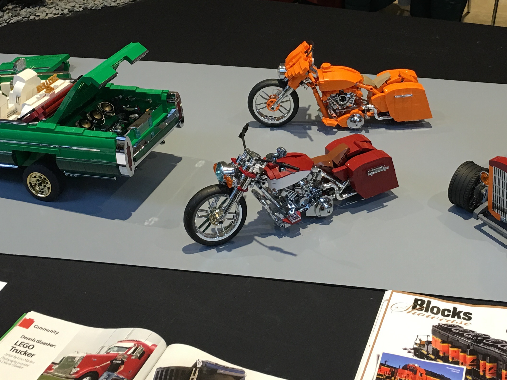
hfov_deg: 34.8
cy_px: 100
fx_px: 805
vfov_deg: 26.3
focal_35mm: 55
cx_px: 299
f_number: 2.2
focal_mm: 4.15
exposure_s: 1/33
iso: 50
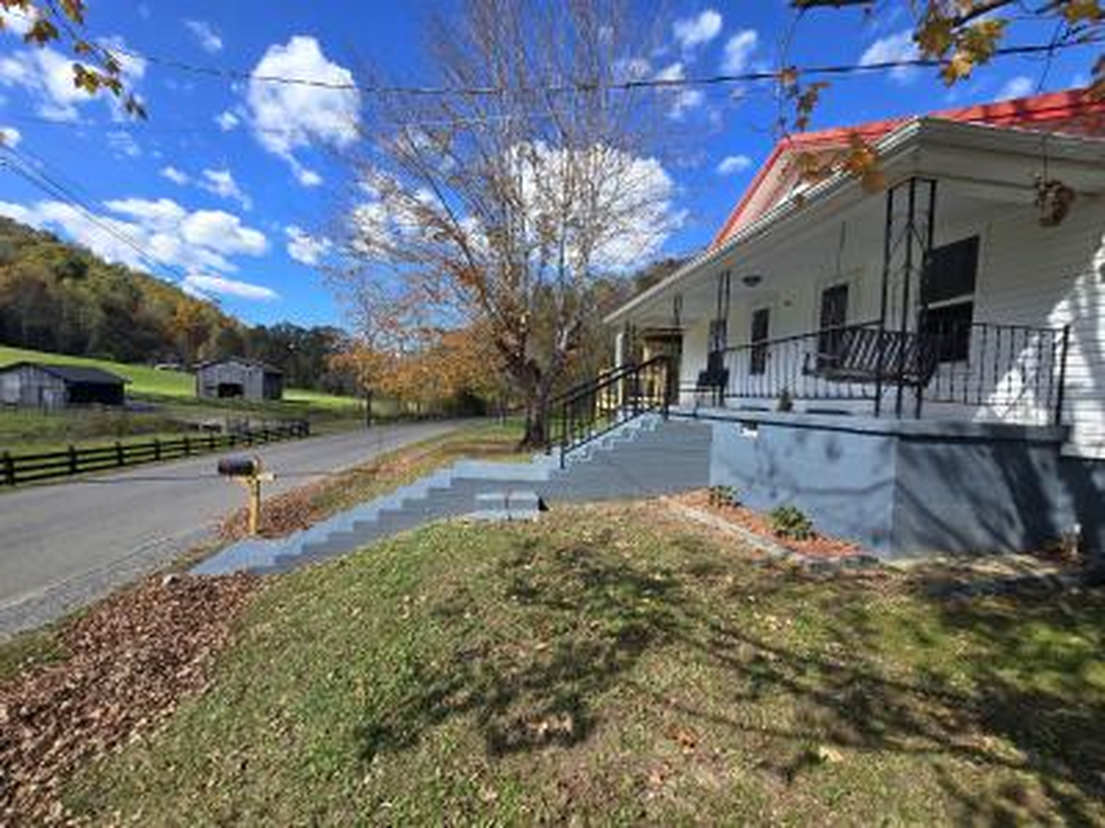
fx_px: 415
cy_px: 414
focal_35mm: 13
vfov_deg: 89.9
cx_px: 552
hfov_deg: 106.2
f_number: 2.2
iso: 50
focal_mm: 2.2
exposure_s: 1/1208
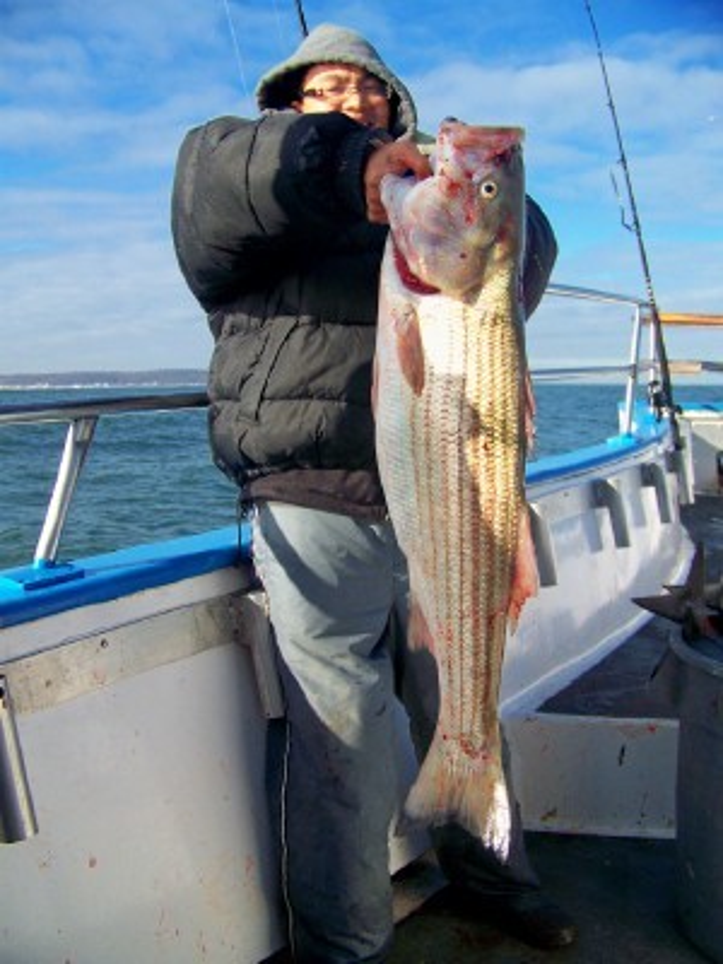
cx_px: 362
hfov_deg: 39.7
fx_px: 1003
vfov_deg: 51.4
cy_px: 482
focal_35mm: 36
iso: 64
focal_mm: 5.85
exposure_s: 1/640
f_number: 2.8
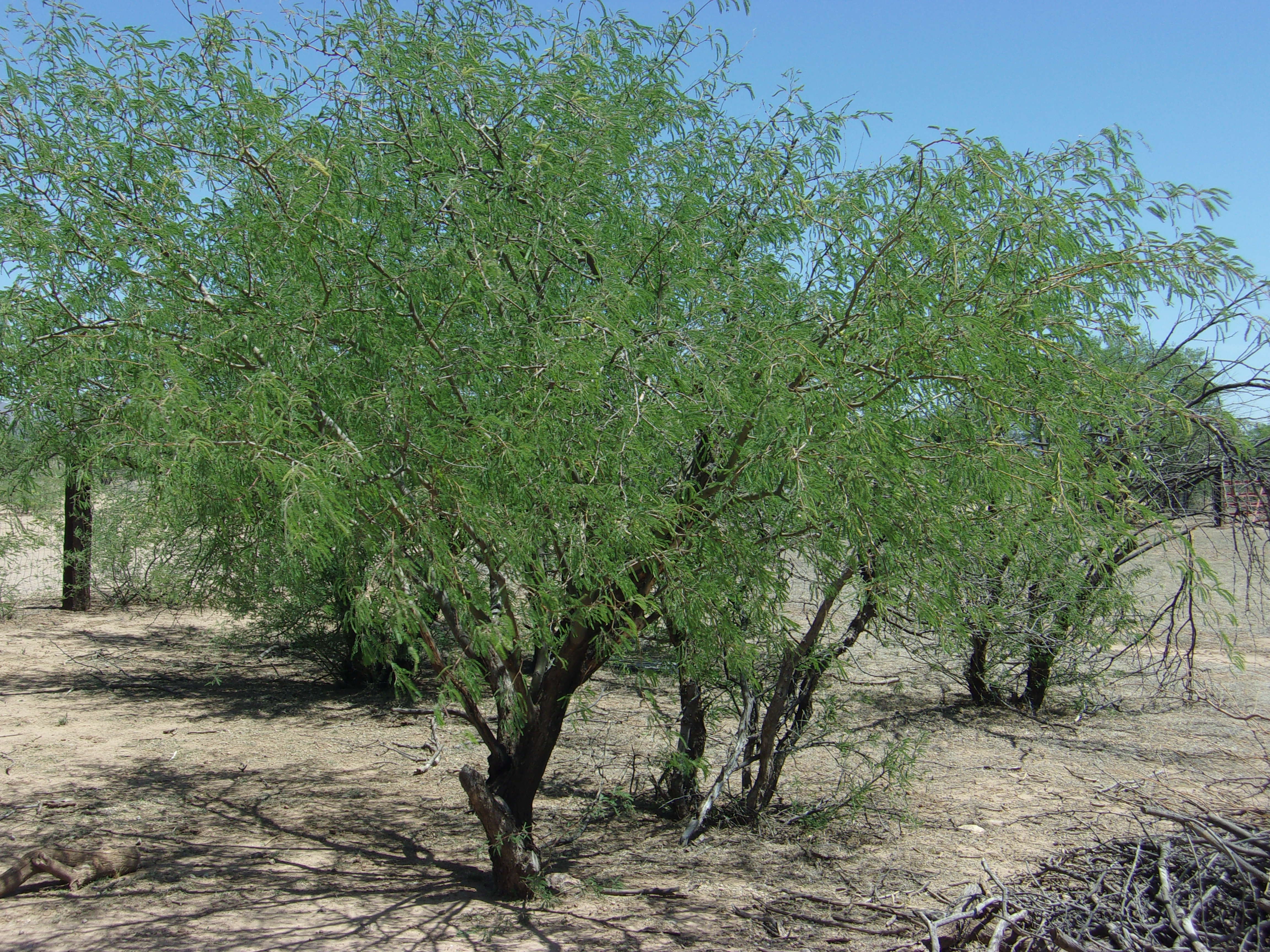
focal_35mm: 42
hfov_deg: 44.8
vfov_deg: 34.3
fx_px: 1541
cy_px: 476
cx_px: 635
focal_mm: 7.6
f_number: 13.1
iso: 80
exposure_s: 1/70
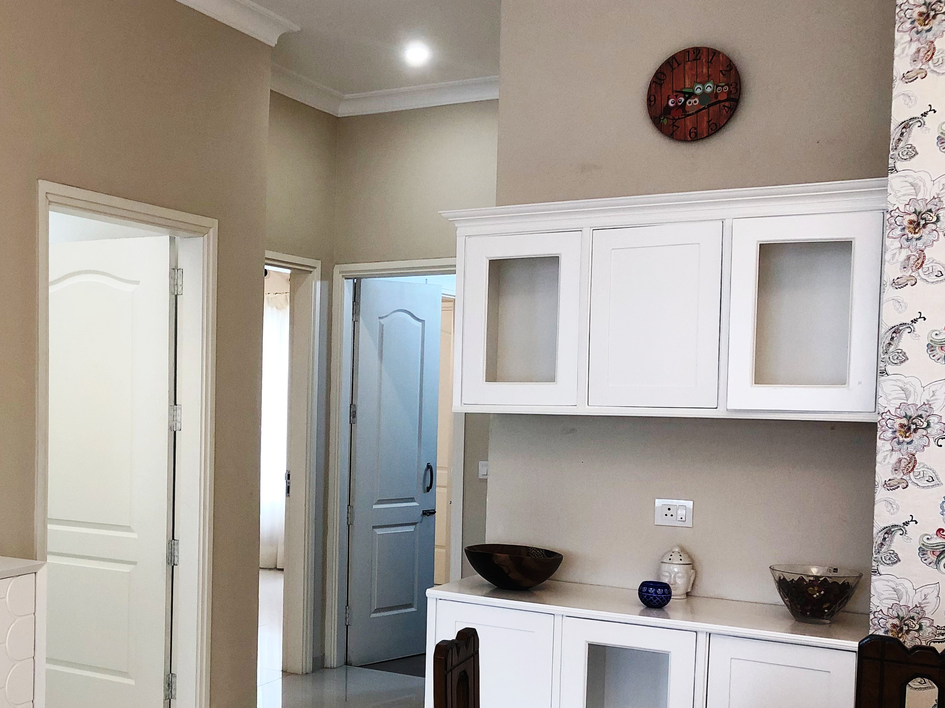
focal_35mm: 44
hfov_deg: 42.0
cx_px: 274
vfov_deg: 32.6
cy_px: 468
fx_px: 1201
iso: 40
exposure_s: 1/25
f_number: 1.8
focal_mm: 3.99
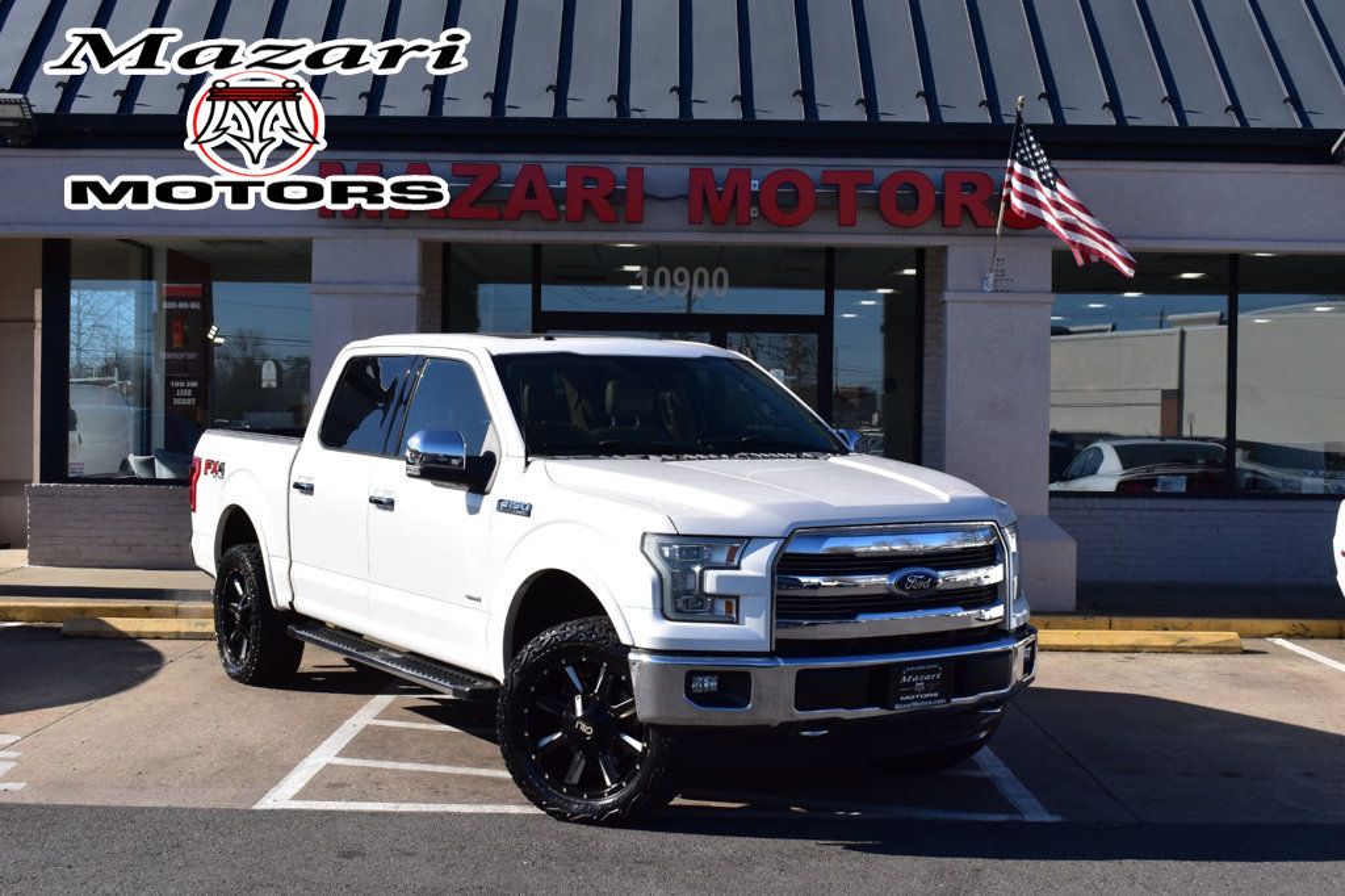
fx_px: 1737
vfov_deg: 28.9
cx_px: 672
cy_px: 448
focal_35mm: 46
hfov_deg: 42.3
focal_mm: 31
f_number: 11
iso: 320
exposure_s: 1/500
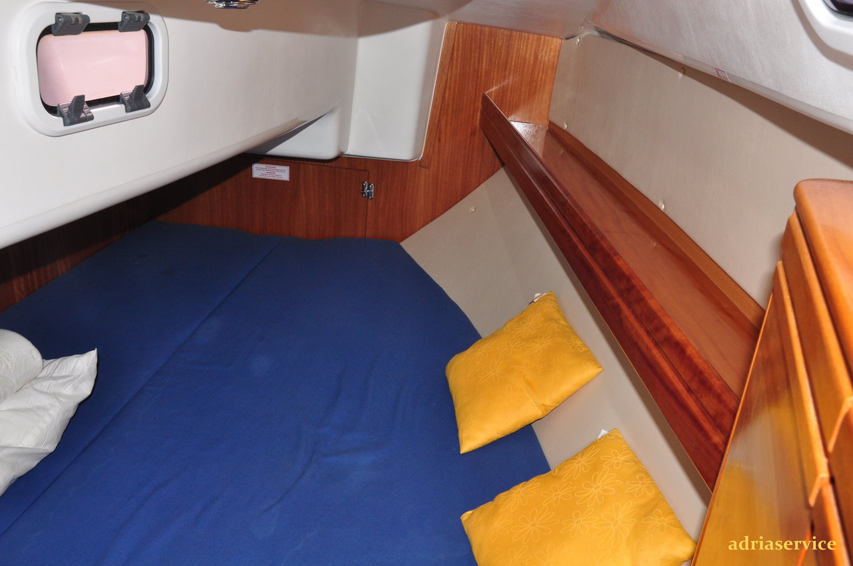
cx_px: 426
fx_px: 745
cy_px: 283
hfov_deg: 59.6
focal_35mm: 32
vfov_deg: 41.6
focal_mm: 21
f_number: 13
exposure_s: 1/60
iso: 500
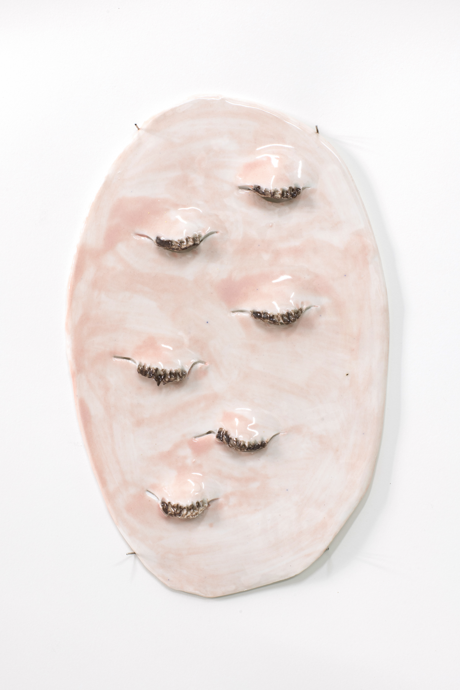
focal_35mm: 50
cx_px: 230
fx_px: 958
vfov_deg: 39.6
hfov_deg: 27.0
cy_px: 345
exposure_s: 1.3
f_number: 16
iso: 100
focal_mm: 50
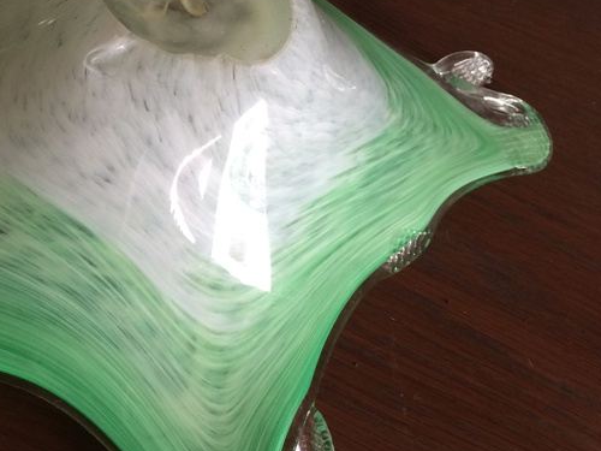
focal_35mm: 54
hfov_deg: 34.1
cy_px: 177
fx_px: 938
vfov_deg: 27.0
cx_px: 89
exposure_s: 1/30
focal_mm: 4.12
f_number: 2.2
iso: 40
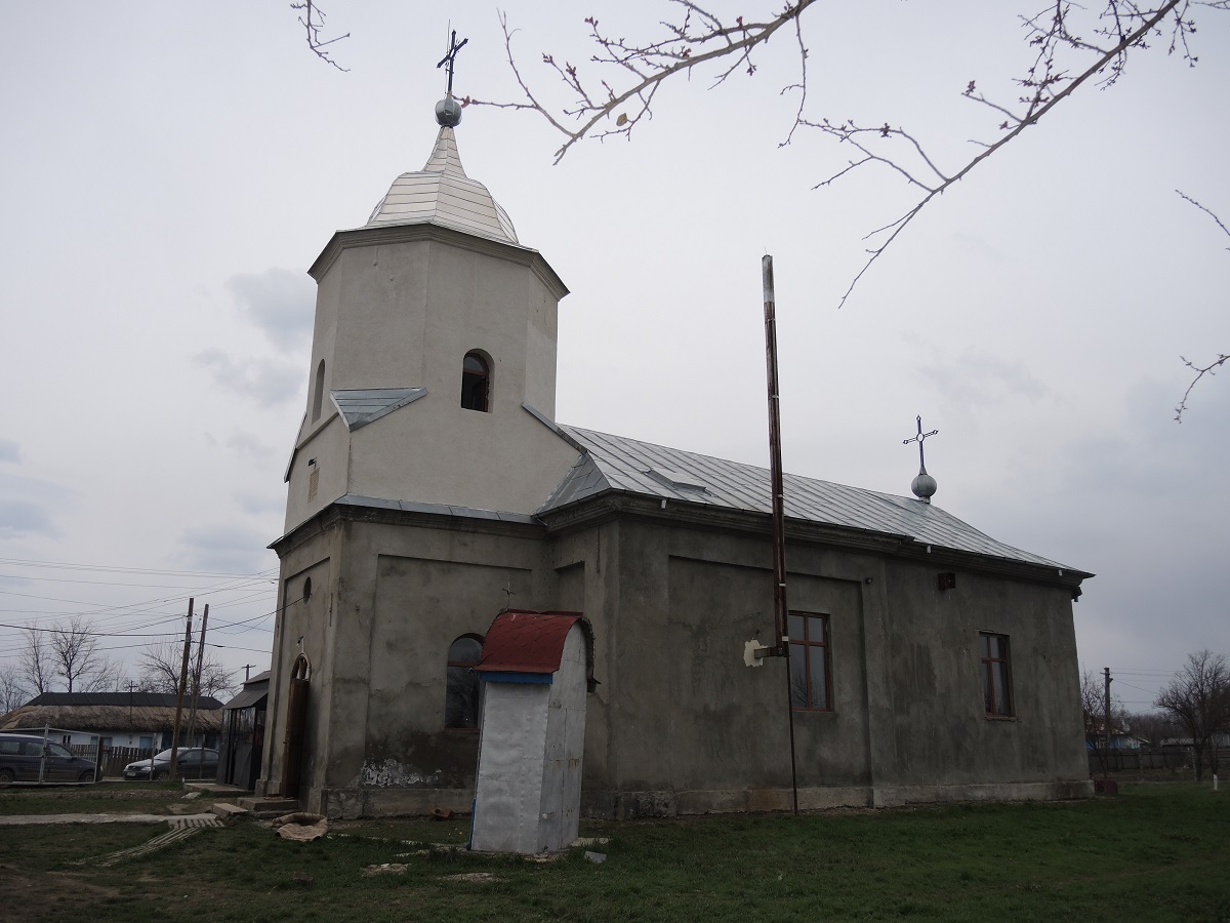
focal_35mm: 28
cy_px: 462
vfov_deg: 49.7
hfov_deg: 63.4
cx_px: 615
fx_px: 995
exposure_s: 1/1600
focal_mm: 6
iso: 80
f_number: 2.2
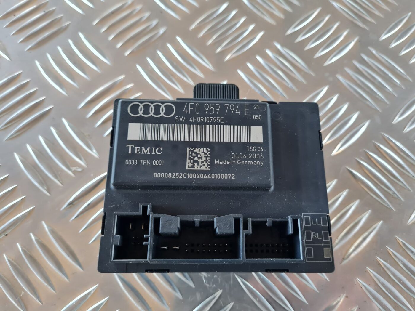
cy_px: 156
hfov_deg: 67.3
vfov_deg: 53.1
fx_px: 312
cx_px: 208
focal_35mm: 26
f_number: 1.8
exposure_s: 1/50
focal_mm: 5.4
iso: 250
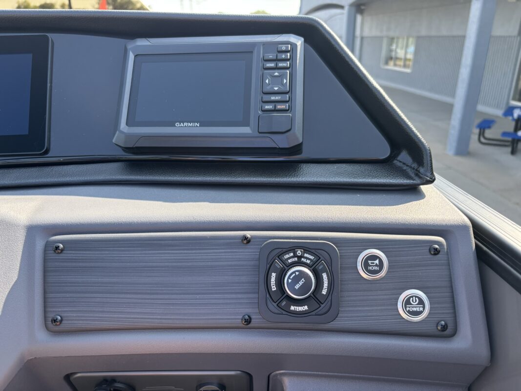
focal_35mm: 26
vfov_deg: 53.1
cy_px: 196
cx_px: 260
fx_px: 391
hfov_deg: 67.3
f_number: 1.6
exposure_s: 1/433
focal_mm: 5.96
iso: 50
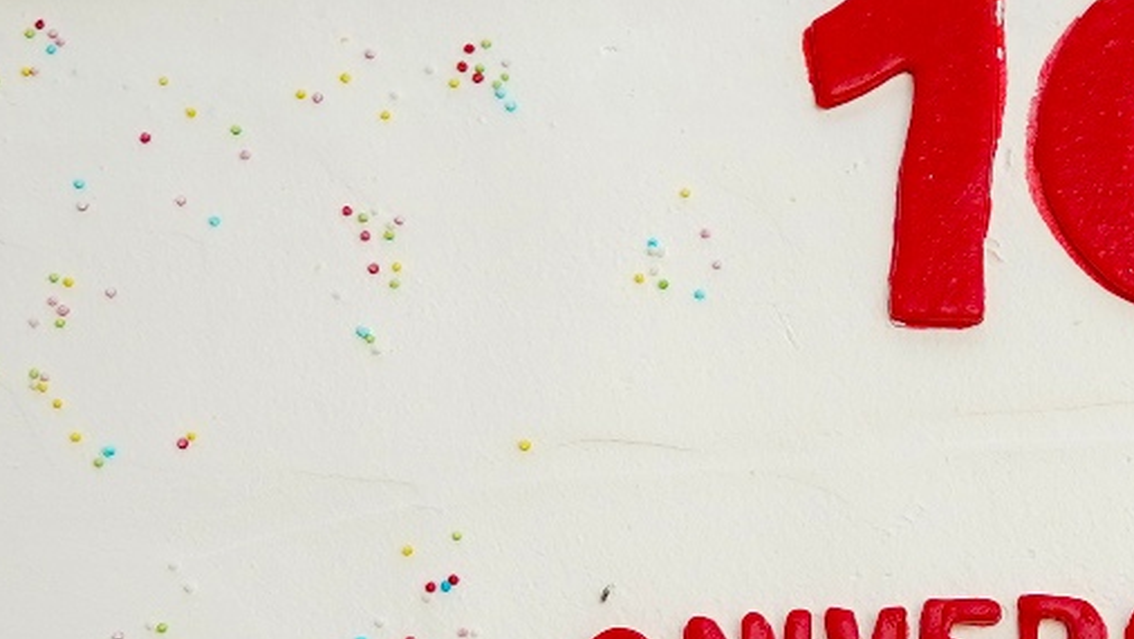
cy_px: 735
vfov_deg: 10.5
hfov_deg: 18.3
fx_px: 3429
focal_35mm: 114
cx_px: 1136
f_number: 4
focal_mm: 19
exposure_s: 1/160
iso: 320
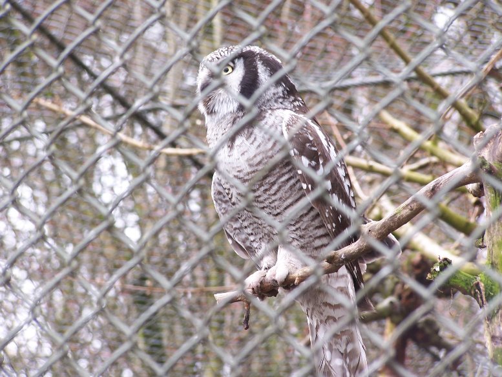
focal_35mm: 209
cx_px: 251
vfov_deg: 7.1
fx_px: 3031
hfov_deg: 9.5
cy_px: 188
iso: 80
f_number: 3.2
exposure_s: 1/100
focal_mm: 34.6
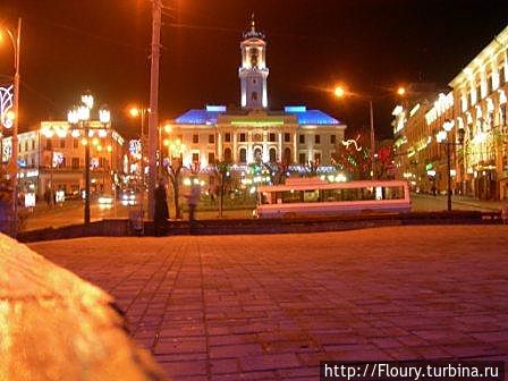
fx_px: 602
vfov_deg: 35.1
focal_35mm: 41
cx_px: 254
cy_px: 190
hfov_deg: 45.8
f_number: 2.9
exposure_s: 1/2.4
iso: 200
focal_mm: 8.5
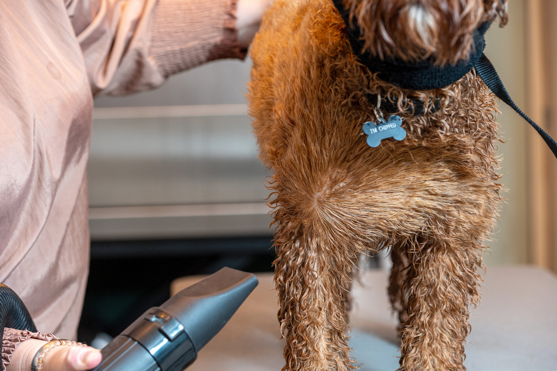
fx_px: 1623
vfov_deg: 13.0
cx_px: 278
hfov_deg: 19.5
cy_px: 186
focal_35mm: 105
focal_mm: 105
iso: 1000
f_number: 4.5
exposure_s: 1/80
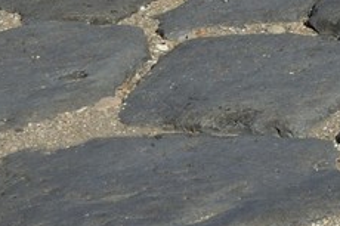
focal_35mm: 237
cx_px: 1010
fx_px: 2237
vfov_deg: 5.5
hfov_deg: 7.6
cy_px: -409
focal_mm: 34
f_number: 16
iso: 200
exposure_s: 1/200
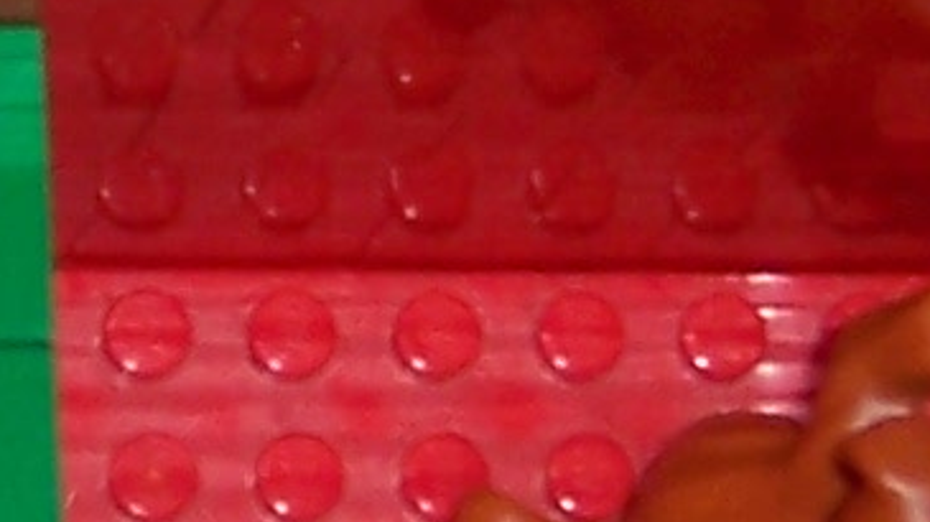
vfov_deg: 4.4
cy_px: 293
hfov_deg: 7.7
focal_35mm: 277
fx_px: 6828
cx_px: -107
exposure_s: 1/60
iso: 80
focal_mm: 6.2
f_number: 2.8
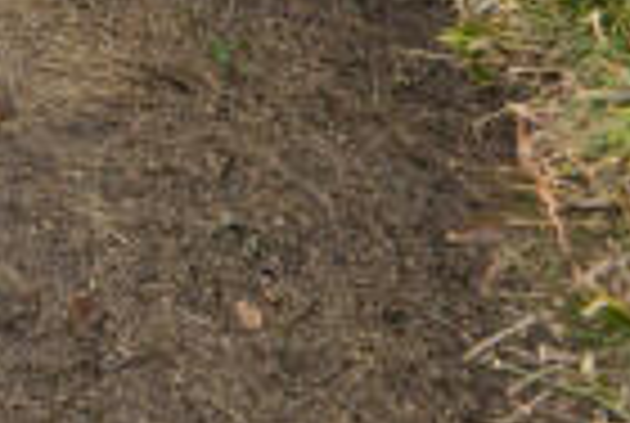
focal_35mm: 56
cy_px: -551
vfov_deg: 15.5
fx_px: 982
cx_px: -439
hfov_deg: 23.3
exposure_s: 1/320
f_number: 9
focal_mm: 12
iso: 320
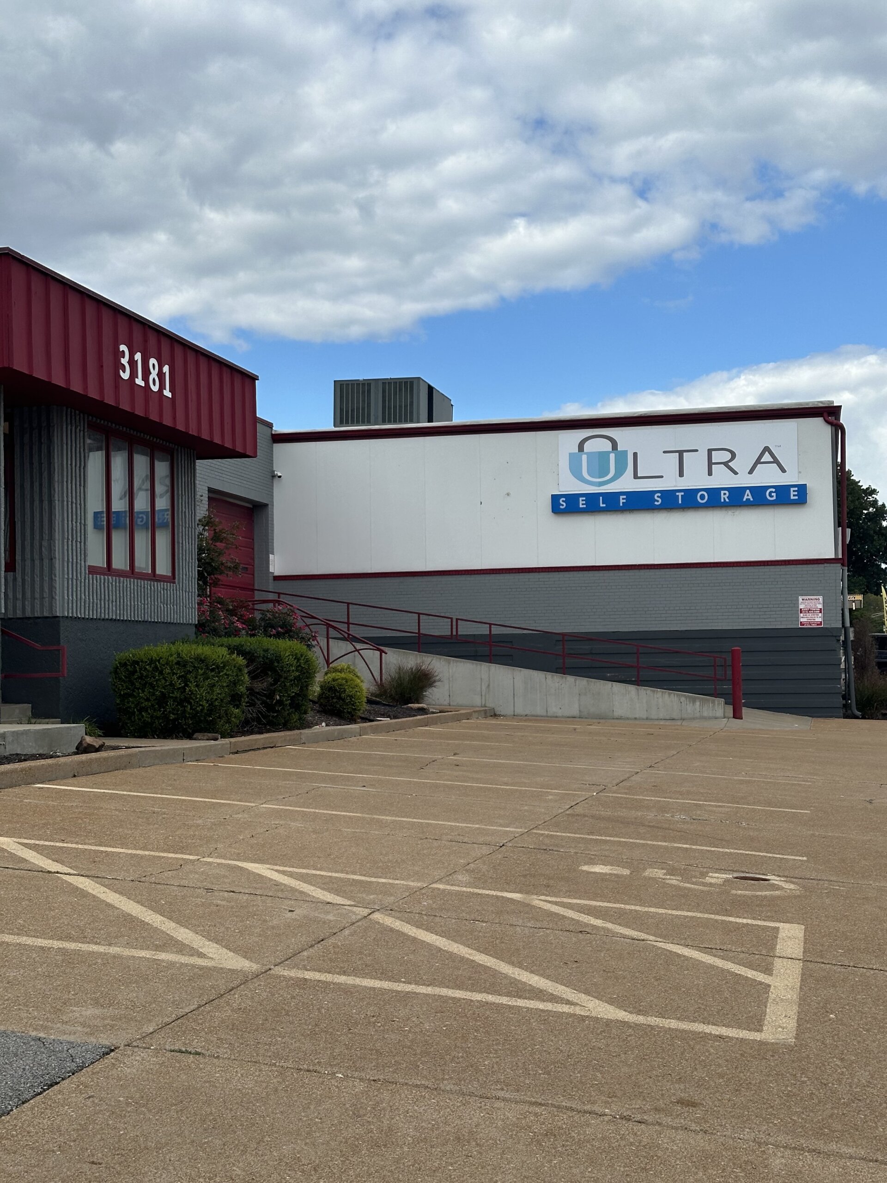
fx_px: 1640
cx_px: 444
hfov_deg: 30.3
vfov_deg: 39.7
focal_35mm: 48
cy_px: 592
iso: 64
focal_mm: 6.86
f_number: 1.78
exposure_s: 1/3876
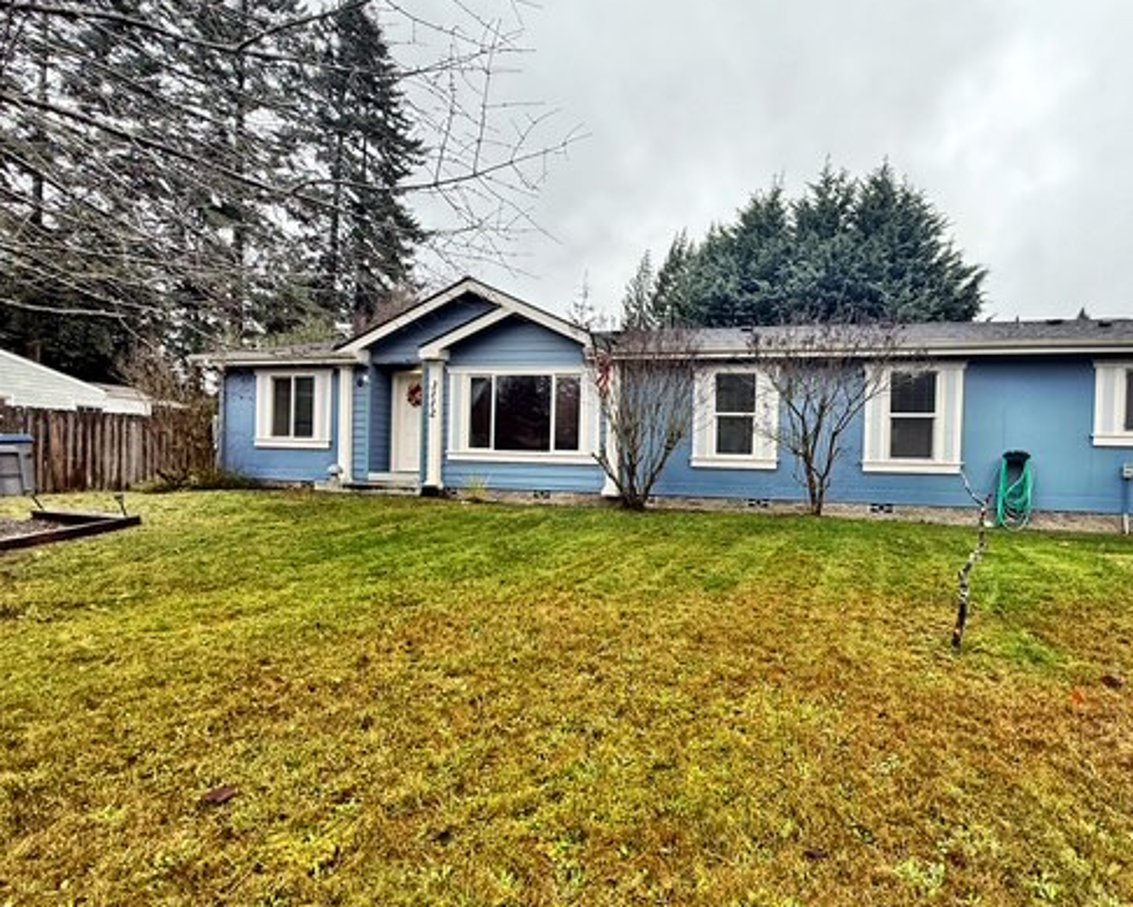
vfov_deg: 73.7
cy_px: 487
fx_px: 604
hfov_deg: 84.3
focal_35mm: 18
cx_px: 723
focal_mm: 2.22
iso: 100
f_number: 2.2
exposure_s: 1/99
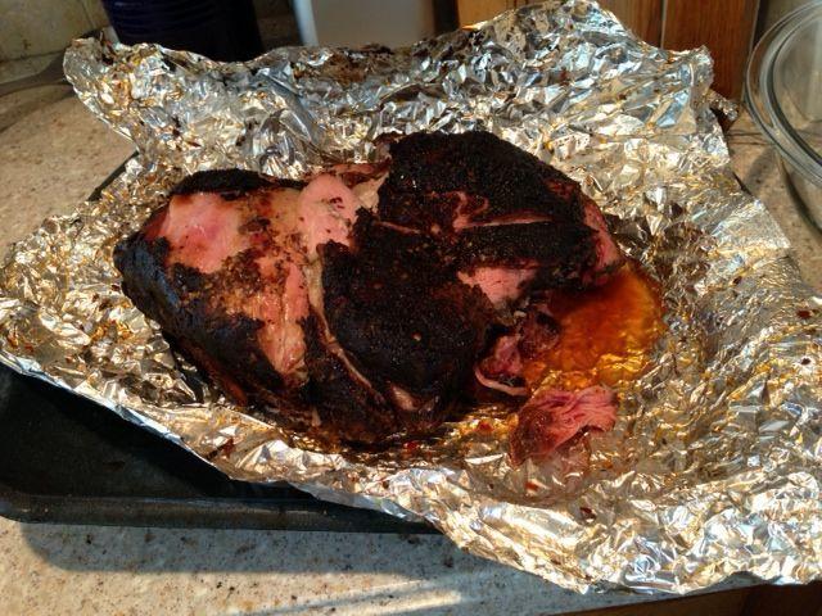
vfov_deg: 42.9
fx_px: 784
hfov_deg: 55.4
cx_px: 411
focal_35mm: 33
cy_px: 308
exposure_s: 1/20
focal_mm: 4.13
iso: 125
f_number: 2.4
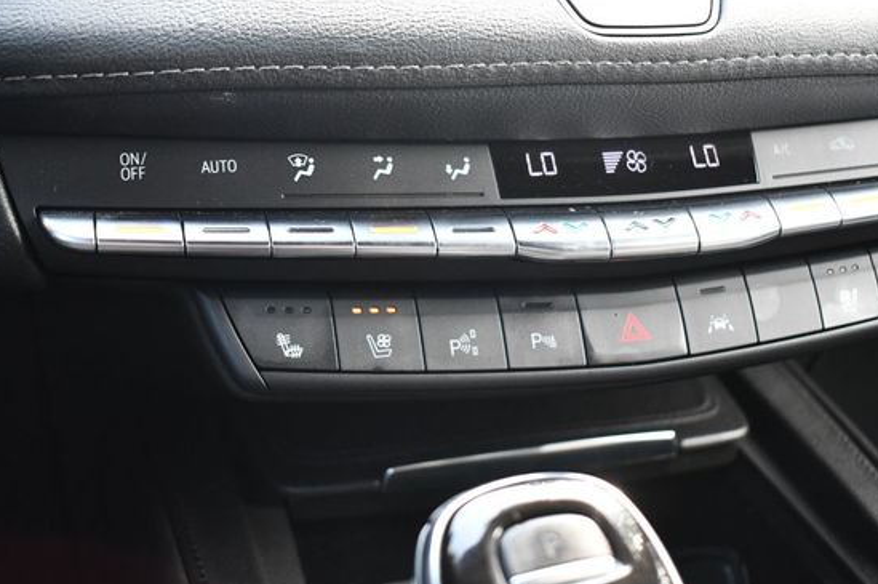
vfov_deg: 27.5
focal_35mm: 49
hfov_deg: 40.3
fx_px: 1194
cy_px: 270
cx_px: 478
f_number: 4.2
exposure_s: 1/125
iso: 1600
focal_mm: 28
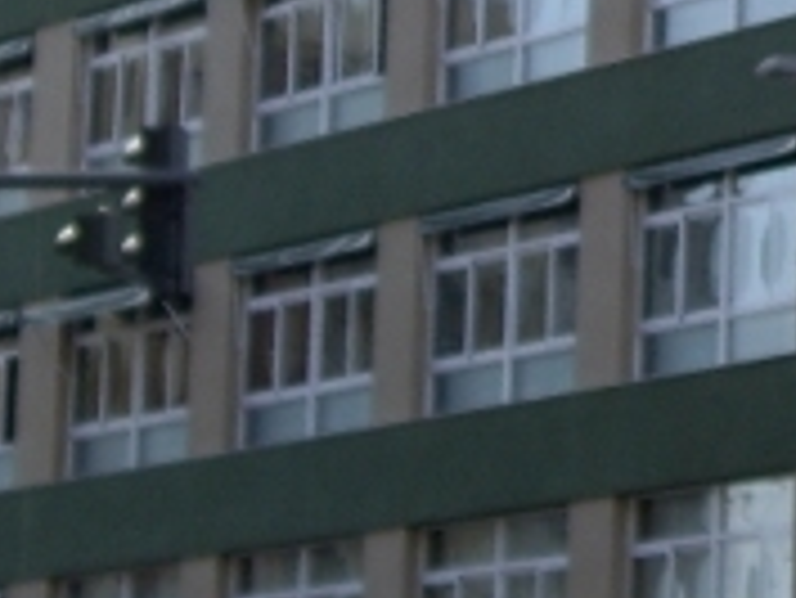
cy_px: -191
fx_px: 6420
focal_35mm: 279
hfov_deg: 6.9
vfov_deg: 5.3
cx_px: 1367
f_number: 3.4
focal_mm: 11.5
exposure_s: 1/320
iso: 50
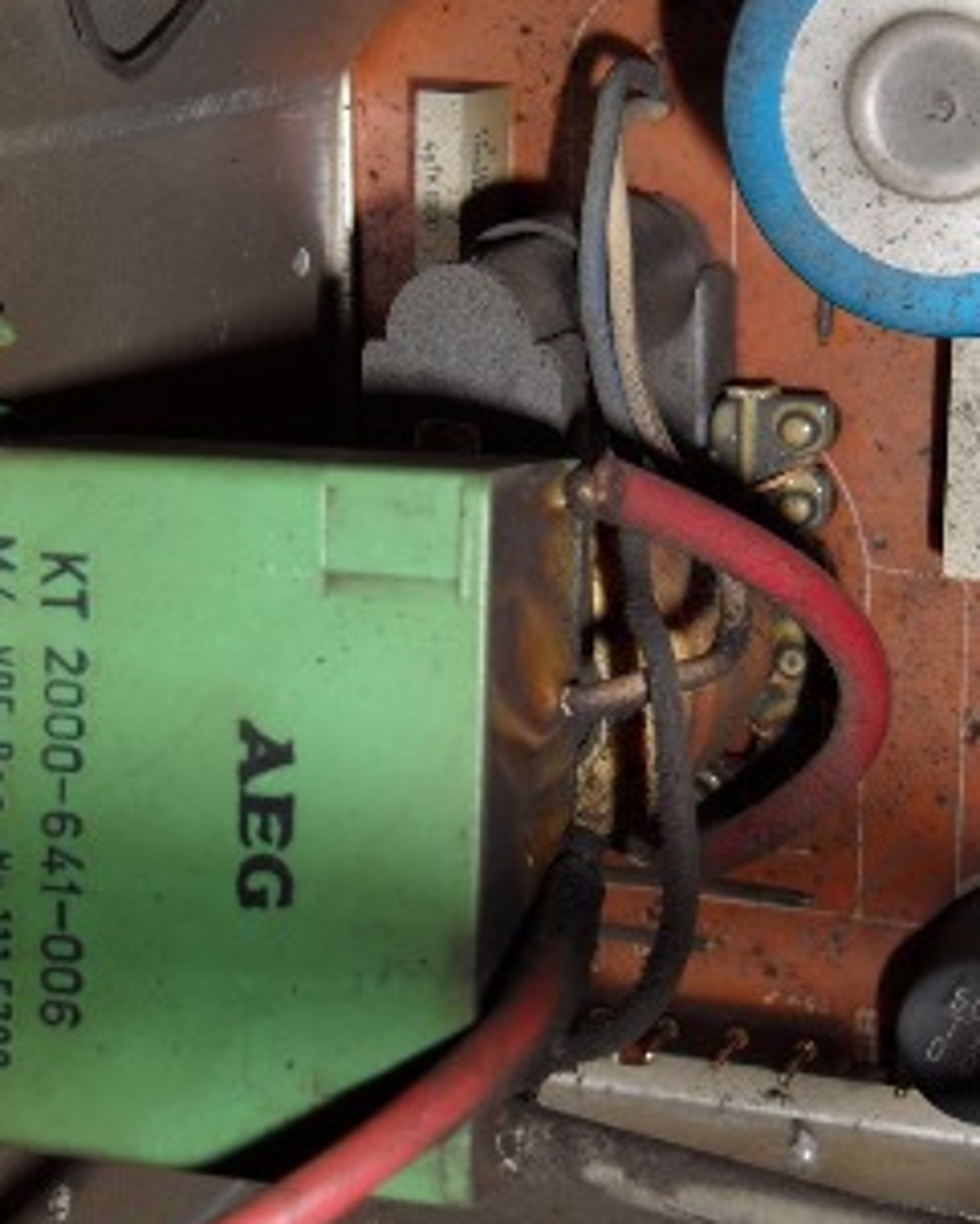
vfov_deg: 24.7
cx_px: 460
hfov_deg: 19.9
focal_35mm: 77
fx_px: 2790
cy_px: 549
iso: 100
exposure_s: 1/60
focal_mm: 9.5
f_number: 11
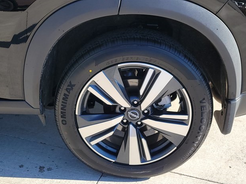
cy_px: 95
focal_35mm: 27
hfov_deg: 65.3
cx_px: 126
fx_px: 192
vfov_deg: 51.3
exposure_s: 1/724
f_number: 1.8
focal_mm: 5.4
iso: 40
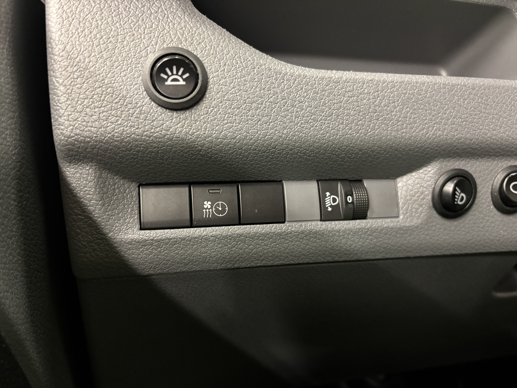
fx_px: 388
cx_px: 258
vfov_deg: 53.1
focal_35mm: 26
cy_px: 194
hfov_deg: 67.3
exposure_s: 1/25
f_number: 1.6
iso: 500
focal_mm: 5.96
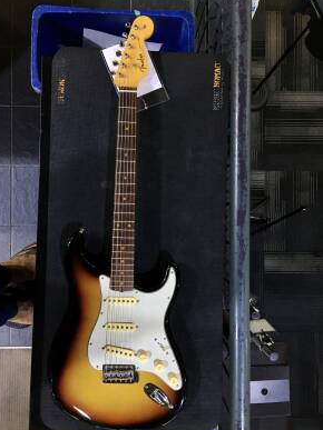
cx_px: 157
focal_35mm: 30
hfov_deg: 46.8
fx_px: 373
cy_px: 217
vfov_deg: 60.0
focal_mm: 4.15
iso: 125
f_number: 2.2
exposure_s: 1/30
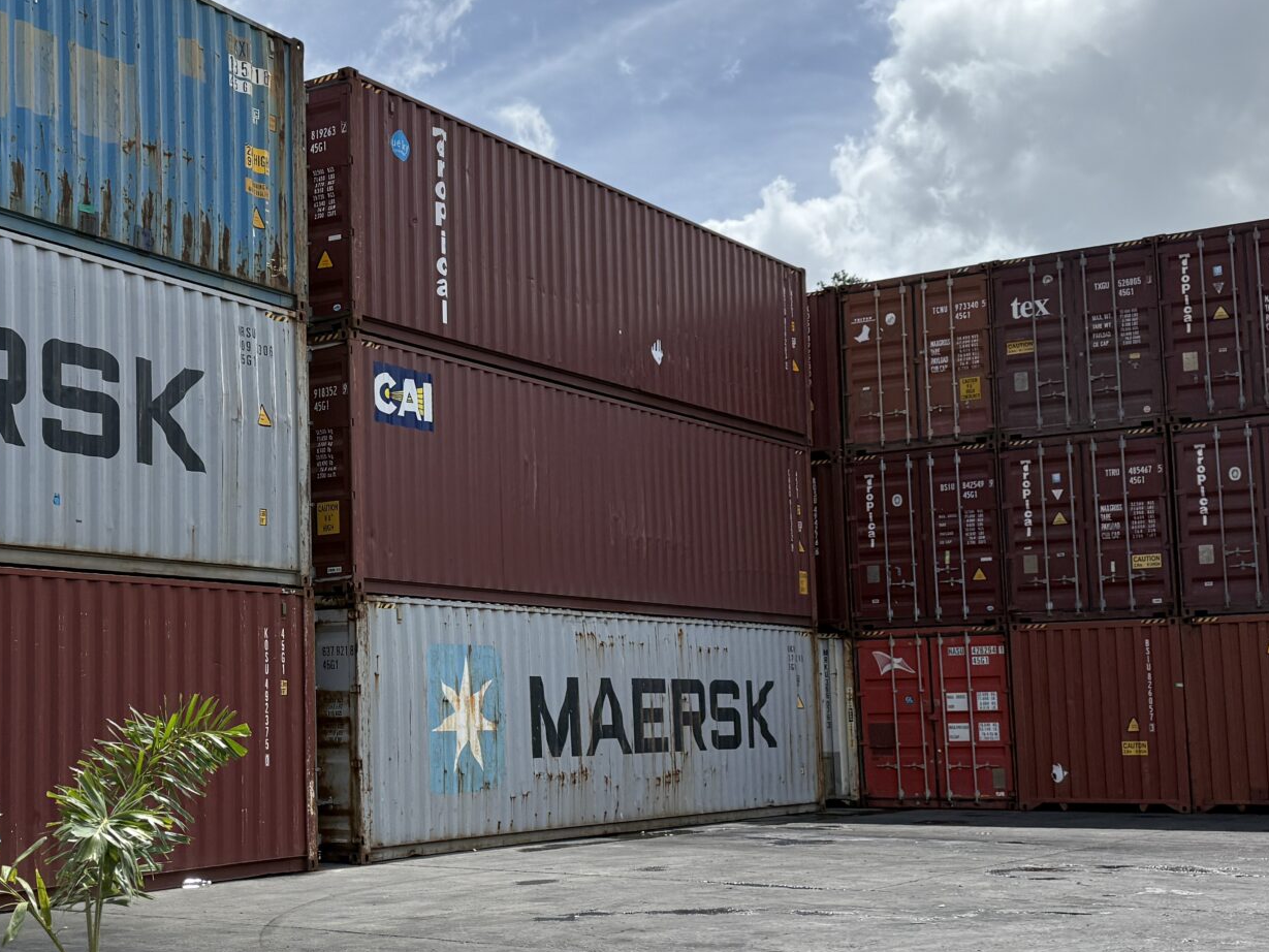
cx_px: 348
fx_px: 1833
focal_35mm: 50
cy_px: 526
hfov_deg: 37.4
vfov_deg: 29.1
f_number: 1.78
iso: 80
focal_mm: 6.76
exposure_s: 1/6711
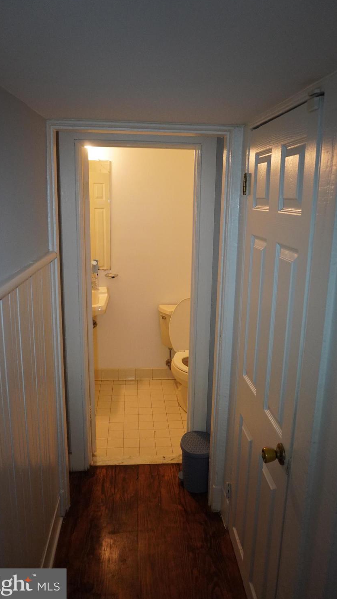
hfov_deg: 44.4
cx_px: 172
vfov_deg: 71.9
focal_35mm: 26
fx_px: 413
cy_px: 292
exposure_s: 1/160
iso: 1600
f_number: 4
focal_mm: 16
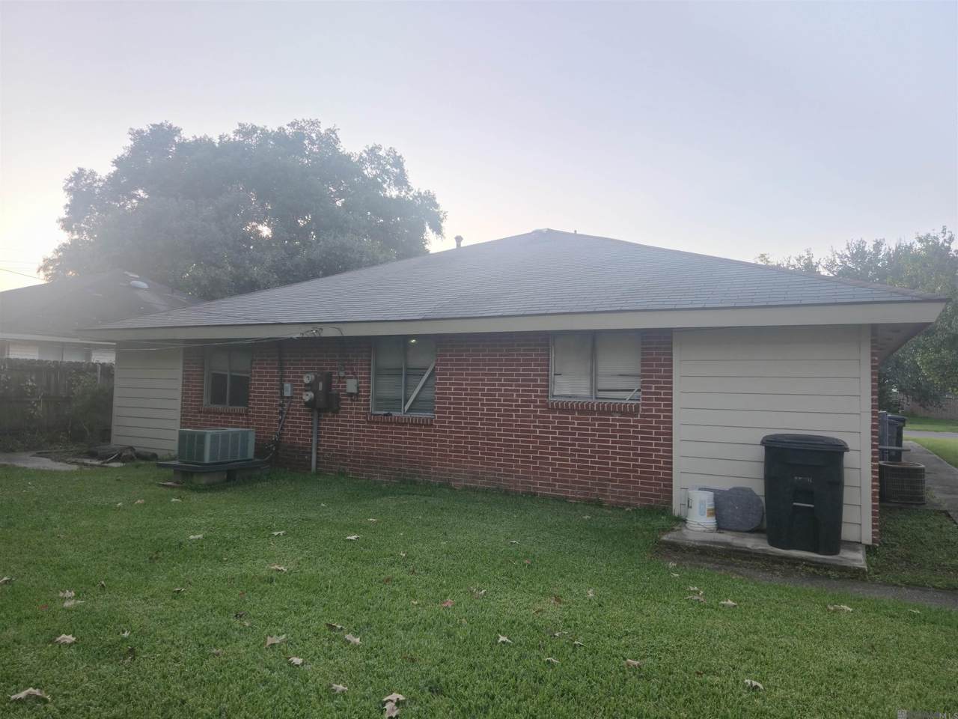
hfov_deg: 73.9
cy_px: 360
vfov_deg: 58.9
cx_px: 479
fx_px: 637
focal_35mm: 23
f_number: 1.8
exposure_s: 1/60
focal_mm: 5.4
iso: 50
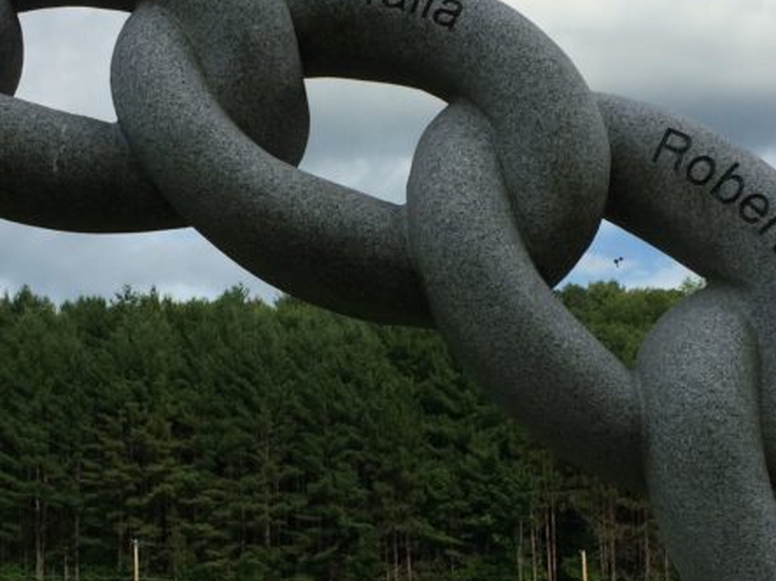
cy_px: 396
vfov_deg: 21.8
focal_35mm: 67
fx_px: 1502
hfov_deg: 28.9
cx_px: 336
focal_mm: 4.15
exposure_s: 1/1866
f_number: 2.2
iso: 32
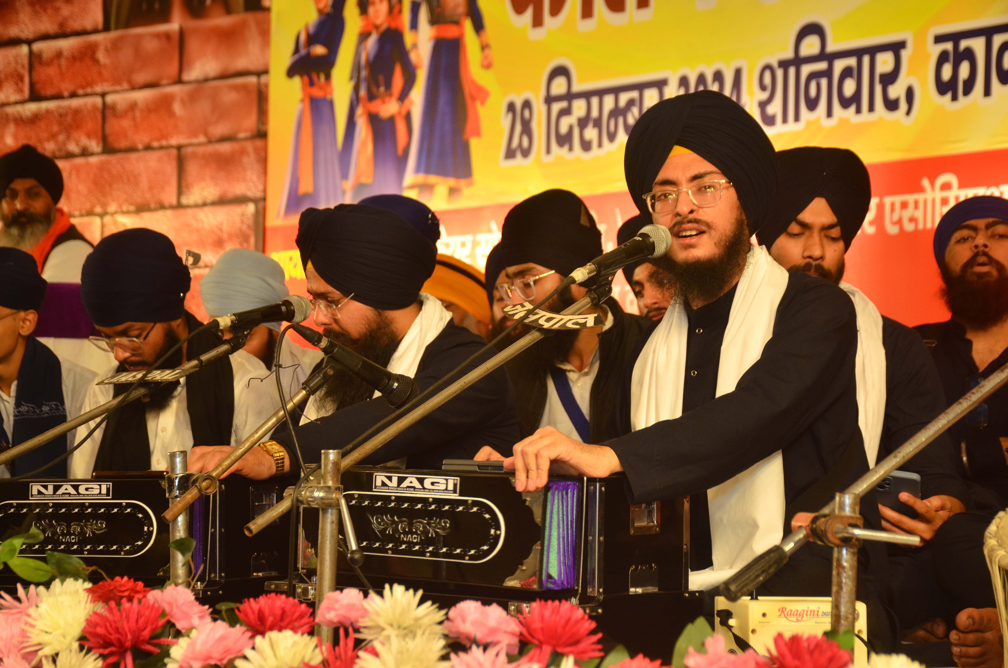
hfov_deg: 24.2
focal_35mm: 84
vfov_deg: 16.2
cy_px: 334
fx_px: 2347
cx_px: 504
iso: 400
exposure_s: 1/125
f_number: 5.6
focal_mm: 56
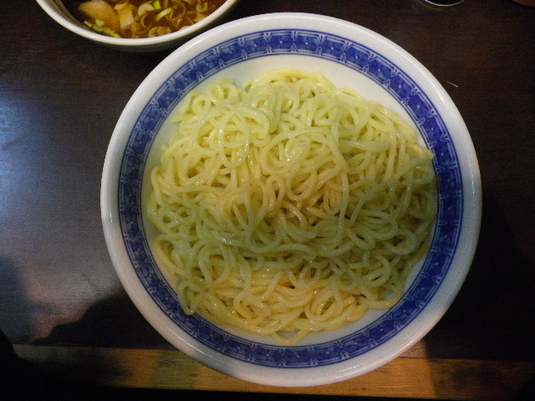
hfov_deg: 63.4
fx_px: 433
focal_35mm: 28
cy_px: 200
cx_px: 268
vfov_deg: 49.7
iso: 400
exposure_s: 1/60
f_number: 2.6
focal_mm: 4.9
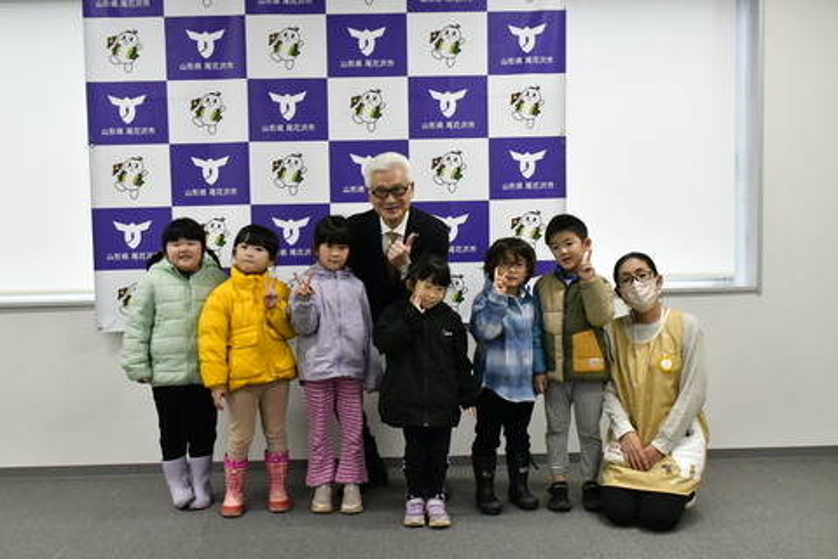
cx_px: 419
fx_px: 931
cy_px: 280
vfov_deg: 33.4
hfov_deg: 48.5
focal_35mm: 40
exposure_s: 1/500
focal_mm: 27
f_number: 11
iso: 16000
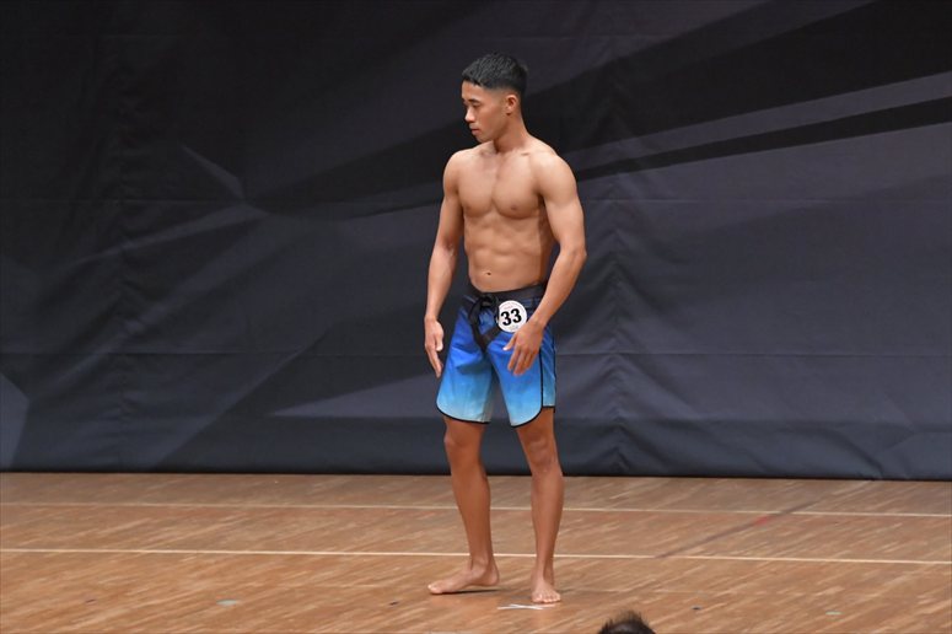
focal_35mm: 285
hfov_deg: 7.2
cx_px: 476
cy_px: 317
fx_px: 7533
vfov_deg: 4.8
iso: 6400
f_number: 5.6
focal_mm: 190
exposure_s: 1/400
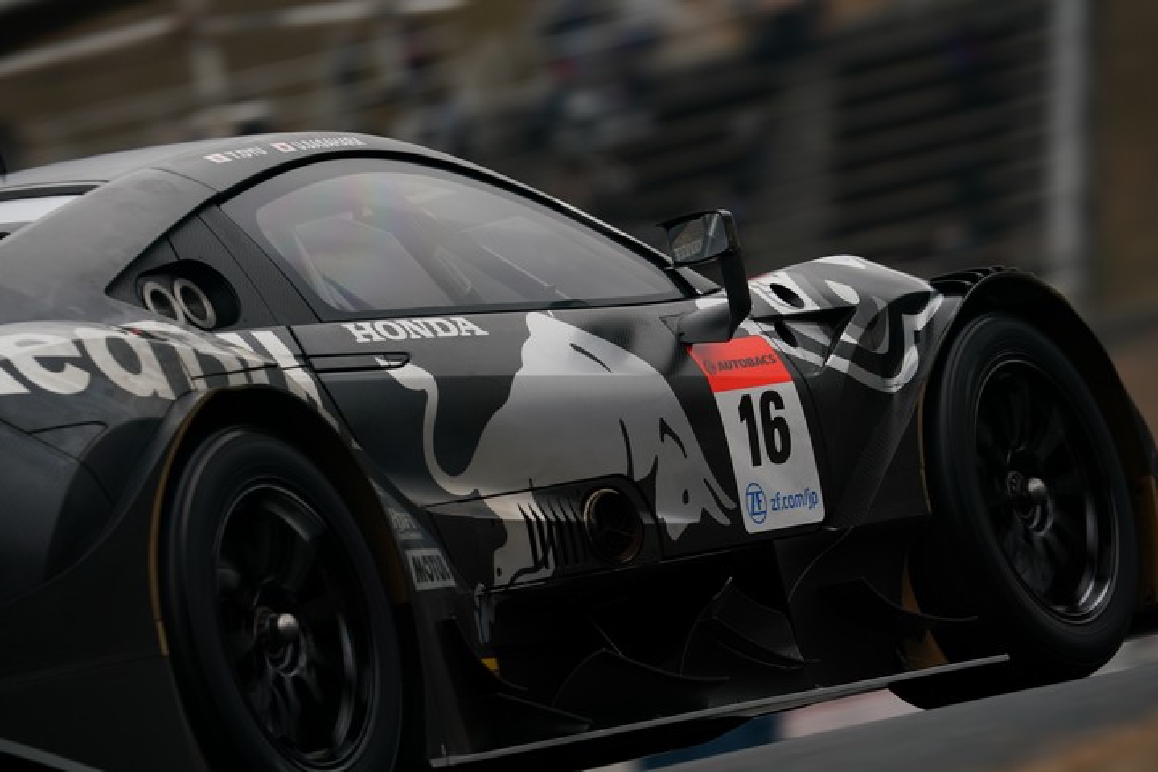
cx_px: 579
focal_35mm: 481
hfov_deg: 4.3
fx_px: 15471
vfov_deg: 2.9
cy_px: 386
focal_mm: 481
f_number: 9
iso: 320
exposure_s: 1/250
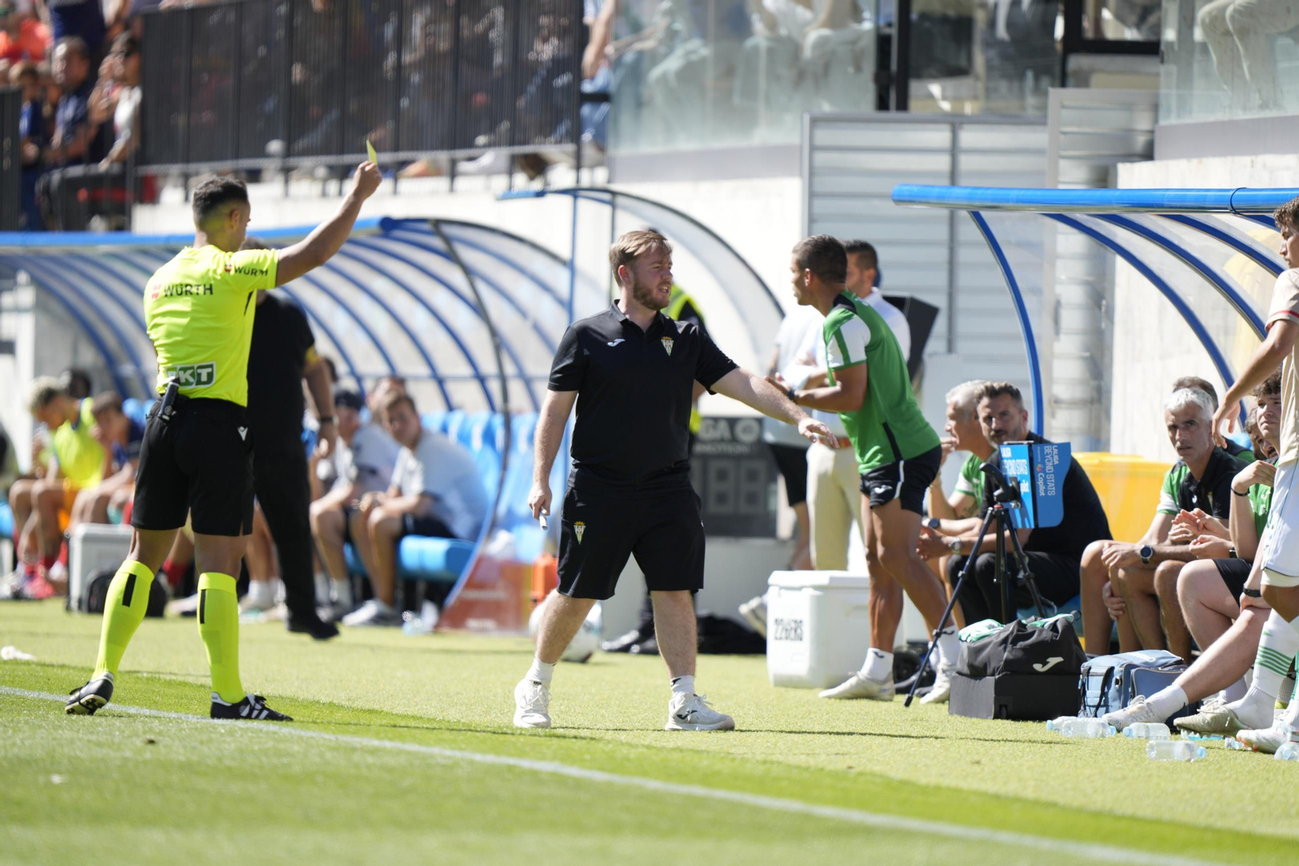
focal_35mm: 400
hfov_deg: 5.2
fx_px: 14429
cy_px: 433
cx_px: 650
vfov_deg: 3.4
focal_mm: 400
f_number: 2.8
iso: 125
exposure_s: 1/1000
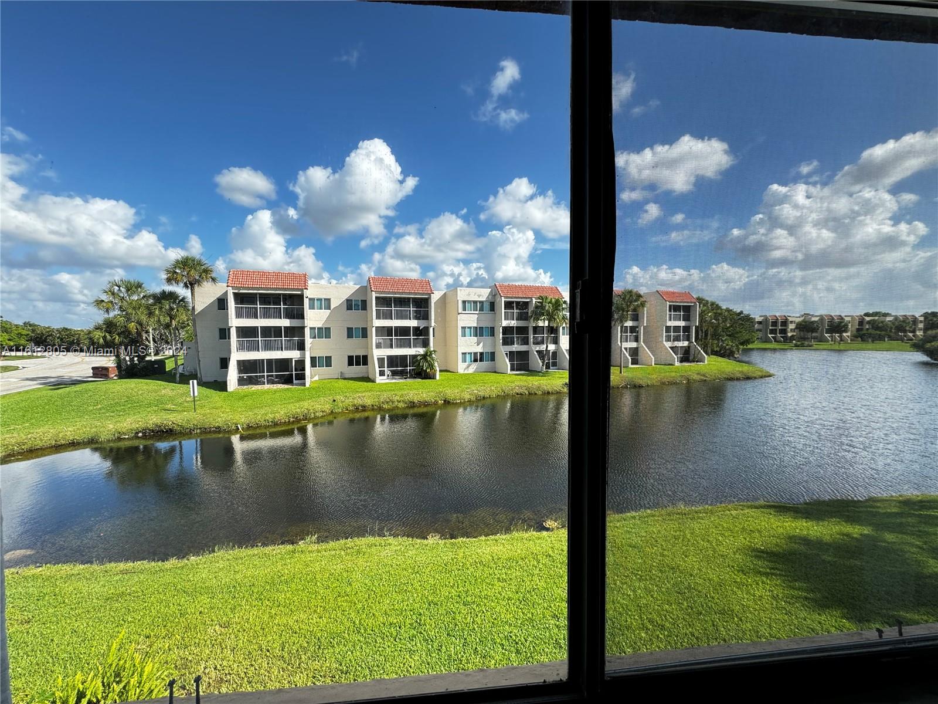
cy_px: 352
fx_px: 379
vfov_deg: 85.7
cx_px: 469
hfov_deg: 102.1
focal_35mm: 14
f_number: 2.2
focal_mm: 2.22
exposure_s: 1/548
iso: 40
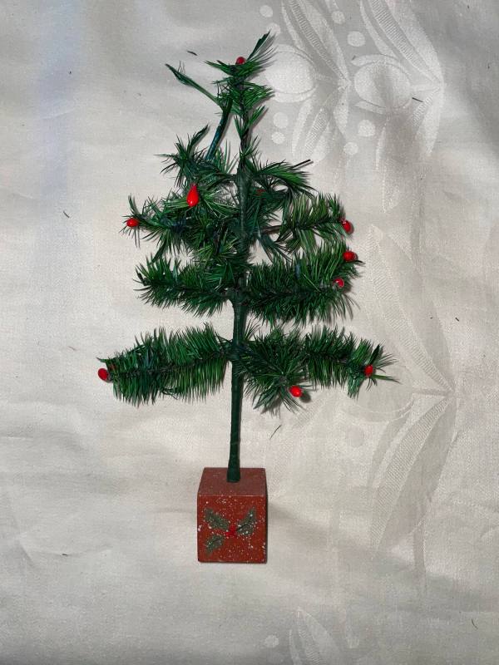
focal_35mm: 26
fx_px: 500
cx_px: 250
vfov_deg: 67.3
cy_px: 332
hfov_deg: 53.1
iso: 64
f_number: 1.6
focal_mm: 4.2
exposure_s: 1/72
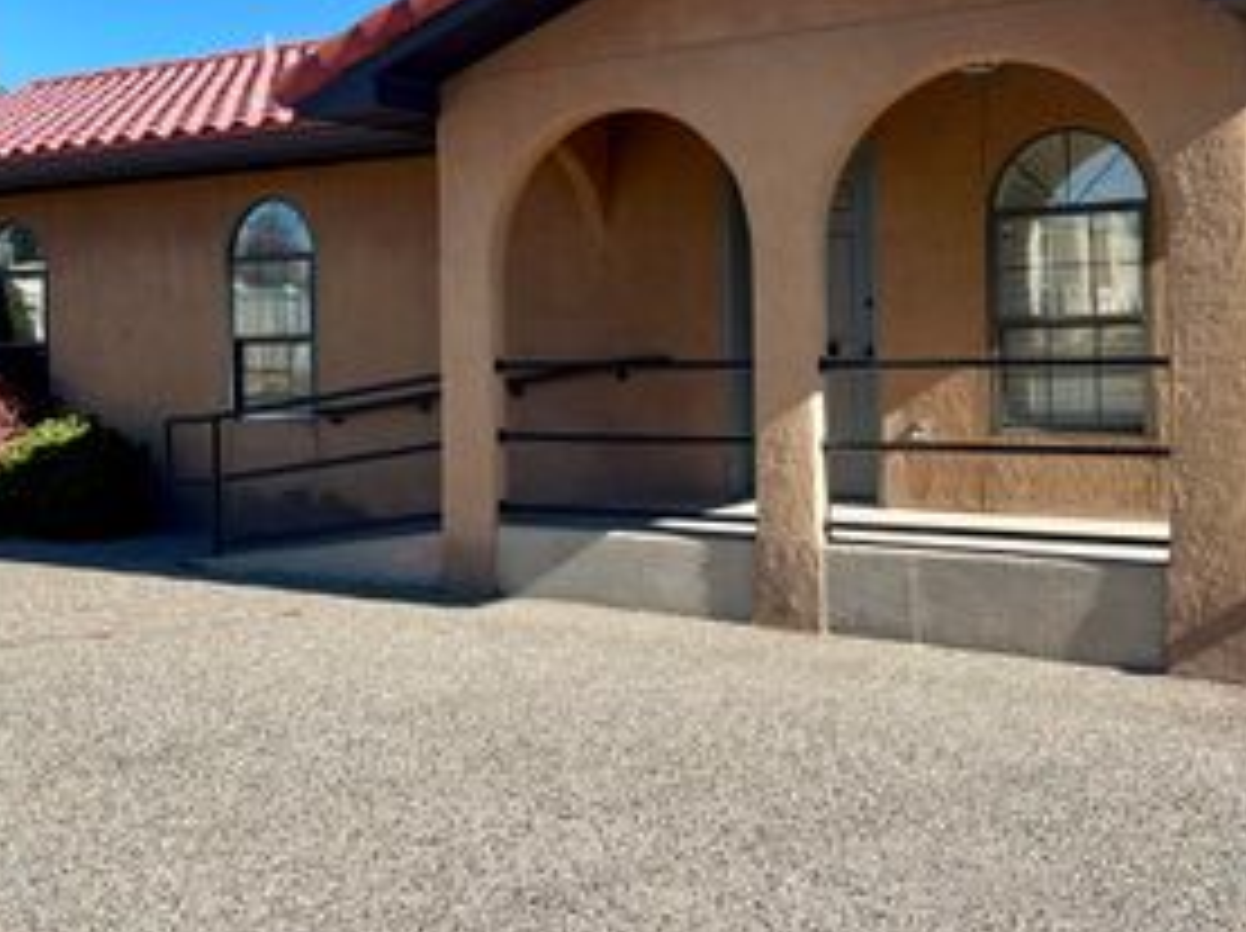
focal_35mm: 47
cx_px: 580
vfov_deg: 30.6
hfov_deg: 40.5
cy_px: 335
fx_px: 1690
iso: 50
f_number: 1.5
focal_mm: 5.7
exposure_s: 1/3165
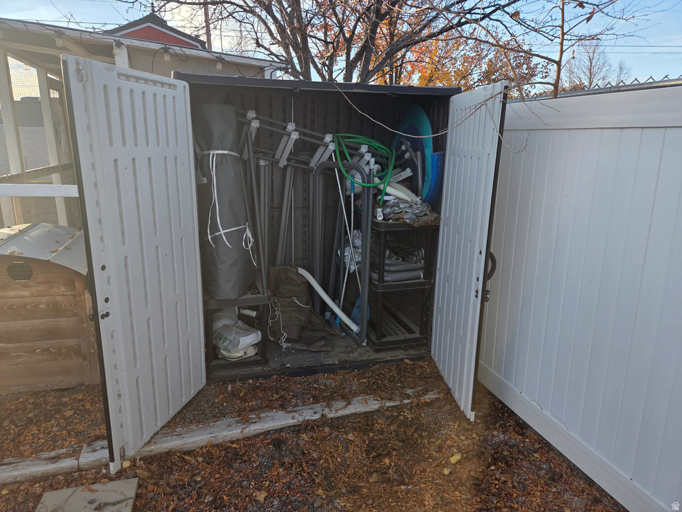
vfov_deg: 58.9
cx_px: 341
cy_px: 256
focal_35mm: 23
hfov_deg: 73.9
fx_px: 453
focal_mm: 5.4
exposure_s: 1/1044
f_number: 1.8
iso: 80
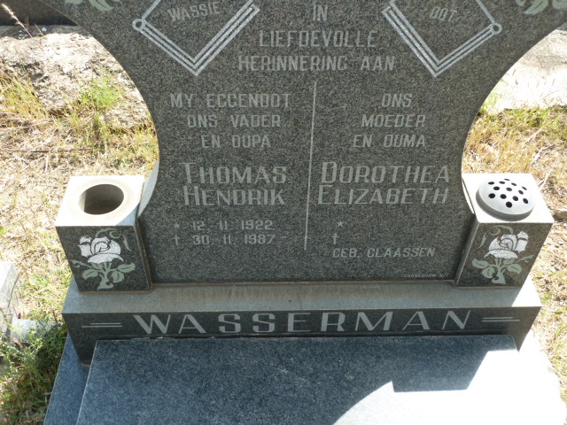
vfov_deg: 40.7
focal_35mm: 35
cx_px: 284
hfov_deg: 52.6
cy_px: 212
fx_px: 573
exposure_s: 1/125
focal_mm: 5.7
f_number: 4
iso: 80
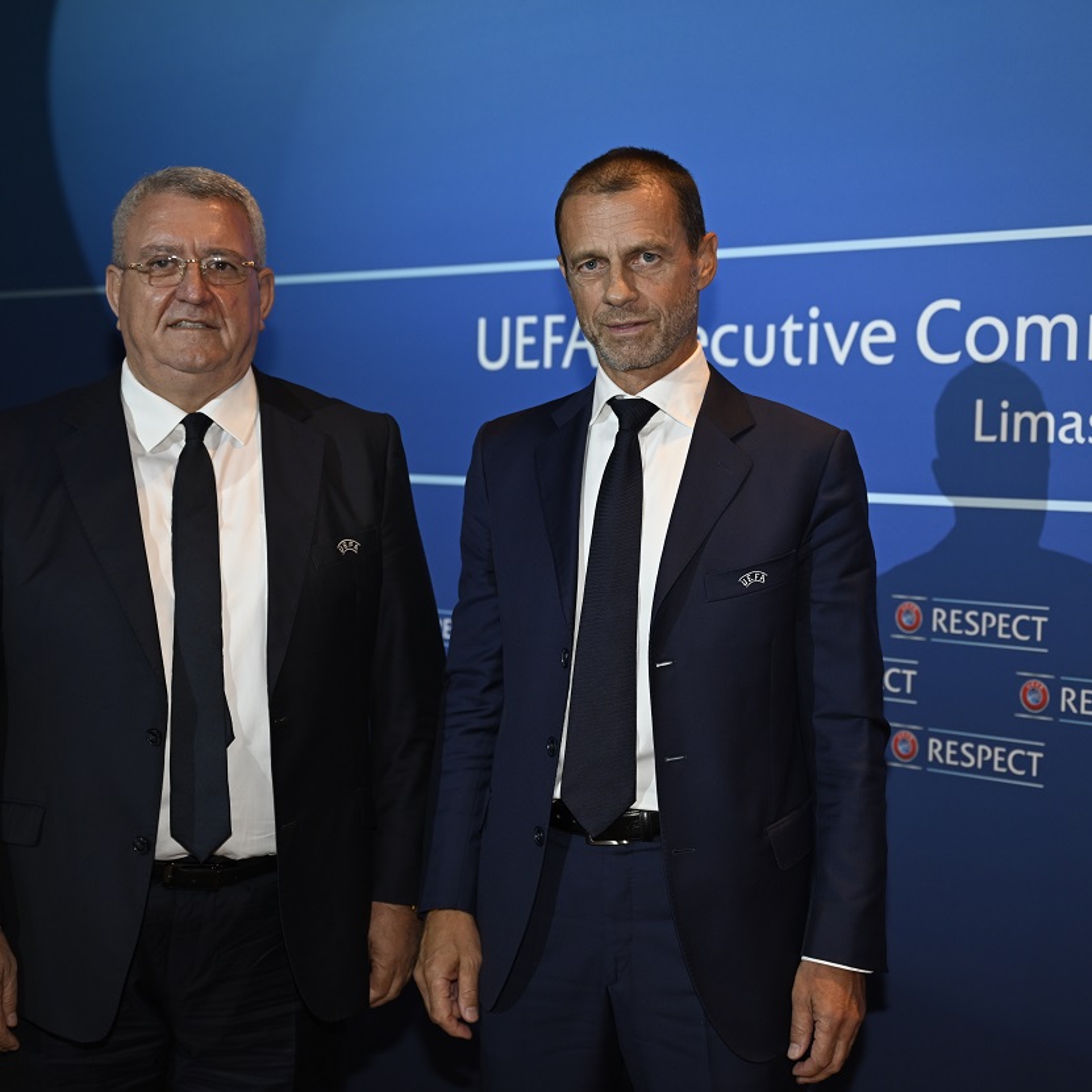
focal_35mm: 54
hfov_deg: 31.6
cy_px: 547
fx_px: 1927
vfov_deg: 31.6
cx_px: 589
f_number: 3.2
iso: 500
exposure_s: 1/125
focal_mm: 42
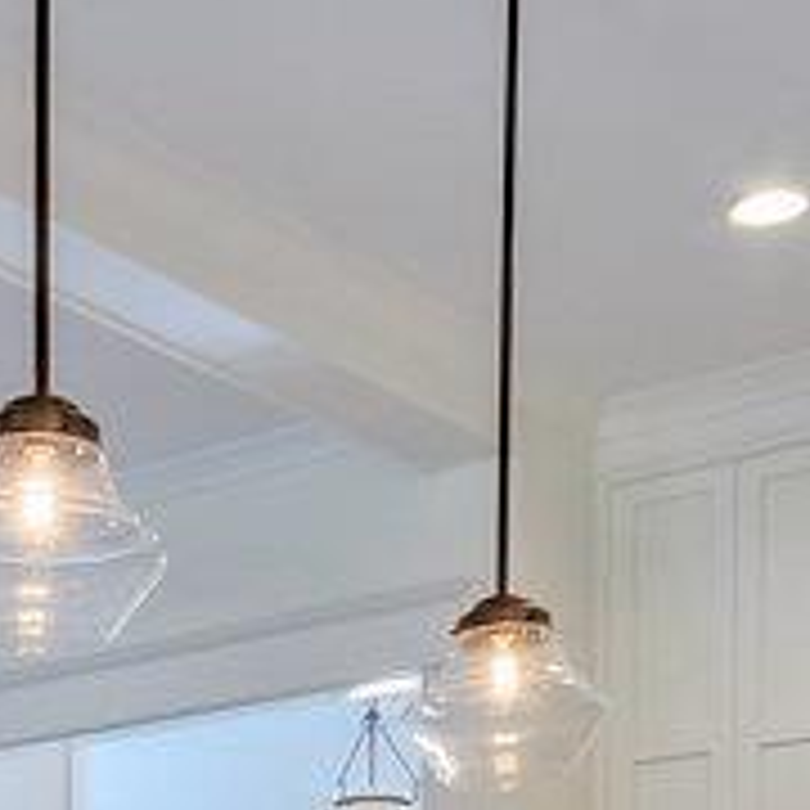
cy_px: 1213
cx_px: -122
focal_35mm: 83
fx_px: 2203
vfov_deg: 18.5
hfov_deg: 19.8
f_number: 9
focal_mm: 11.5
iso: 400
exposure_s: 1/25
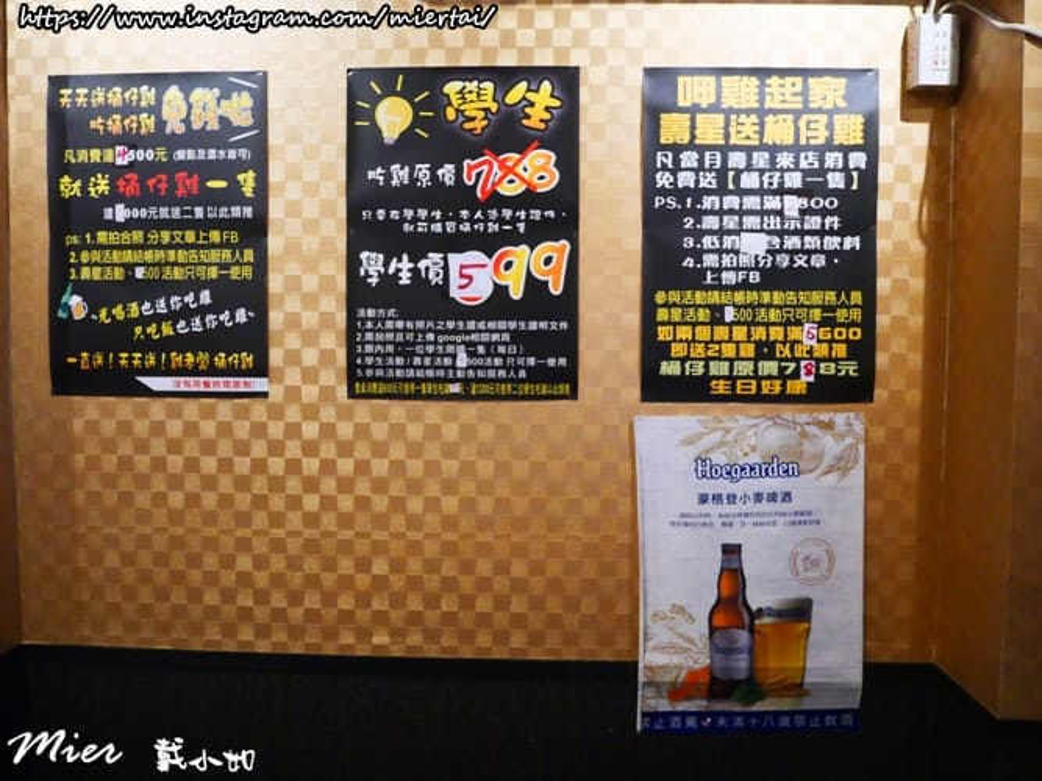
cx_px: 521
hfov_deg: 71.6
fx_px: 722
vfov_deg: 56.8
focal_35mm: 24
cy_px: 390
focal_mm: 12
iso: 3200
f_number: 3.5
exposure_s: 1/60
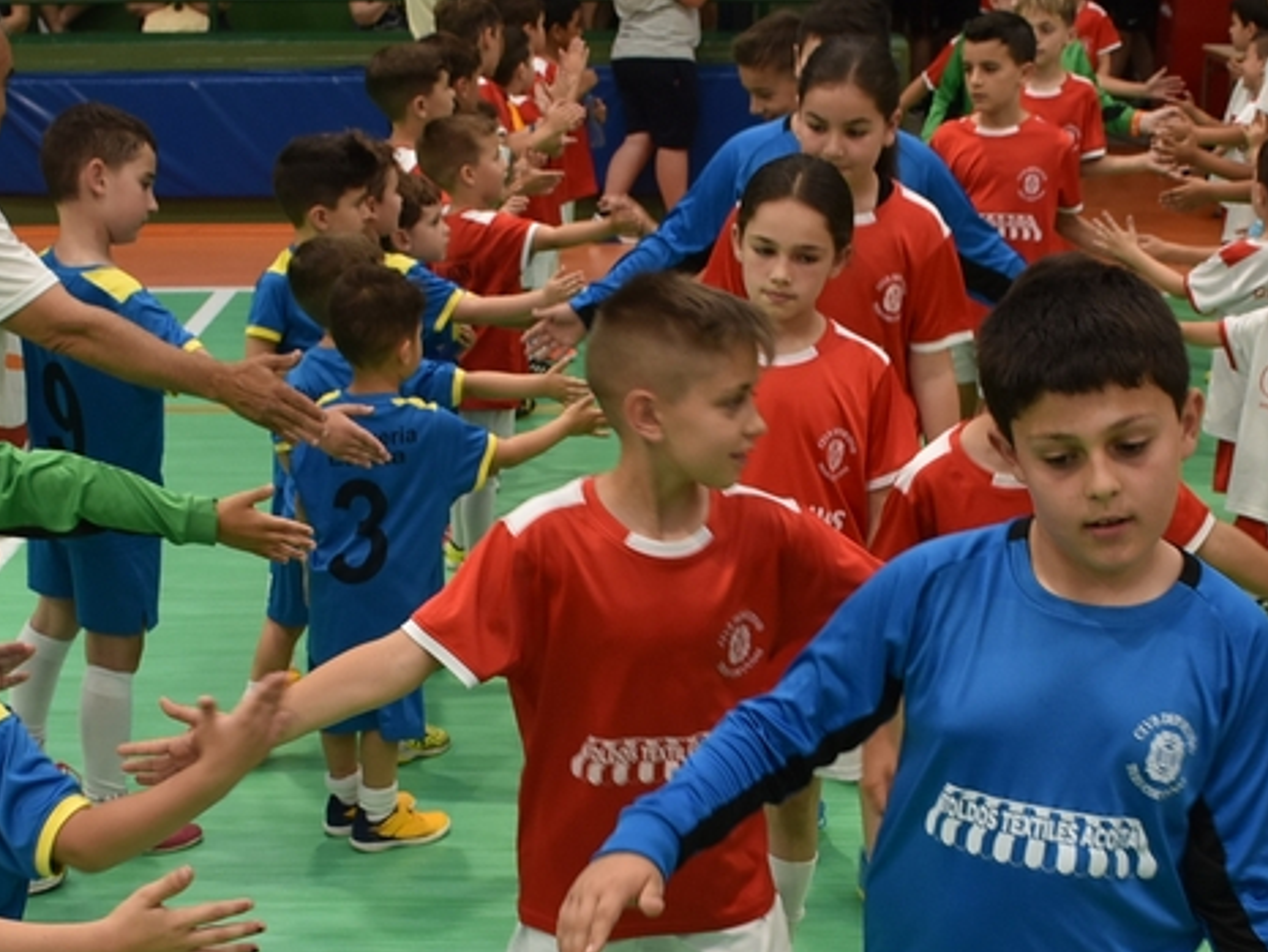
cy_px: 767
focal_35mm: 67
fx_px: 2455
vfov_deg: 21.7
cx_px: 758
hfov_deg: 28.9
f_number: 4.5
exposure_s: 1/80
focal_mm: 18
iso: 400
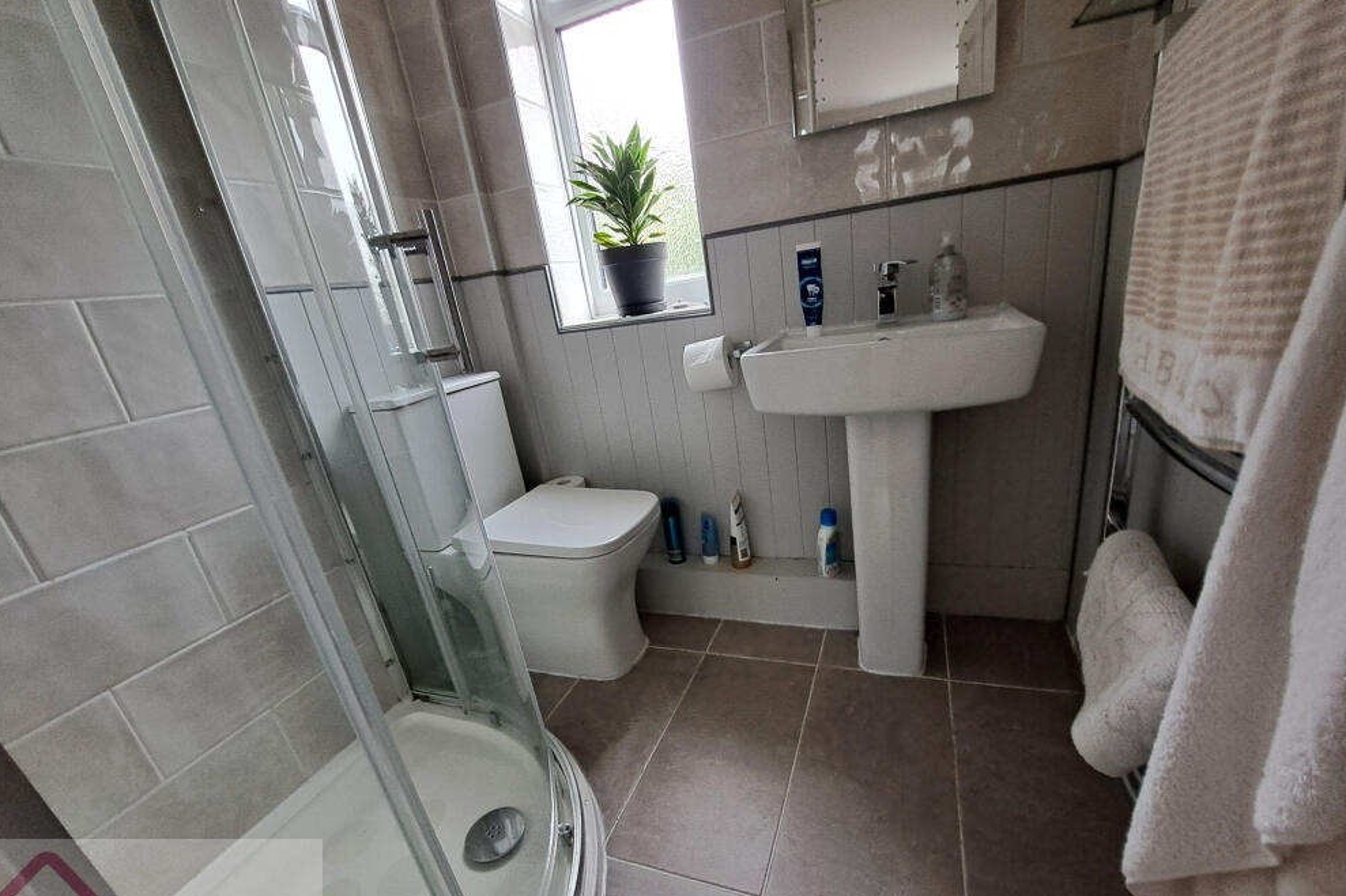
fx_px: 523
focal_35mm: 14
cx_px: 671
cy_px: 491
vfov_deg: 81.0
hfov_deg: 104.3
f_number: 2.2
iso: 100
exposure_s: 1/50
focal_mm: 1.74
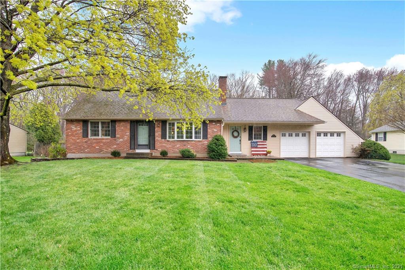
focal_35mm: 16
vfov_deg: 73.8
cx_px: 202
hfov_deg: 96.7
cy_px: 135
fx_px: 180
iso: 400
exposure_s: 1/200
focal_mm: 16
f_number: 7.1
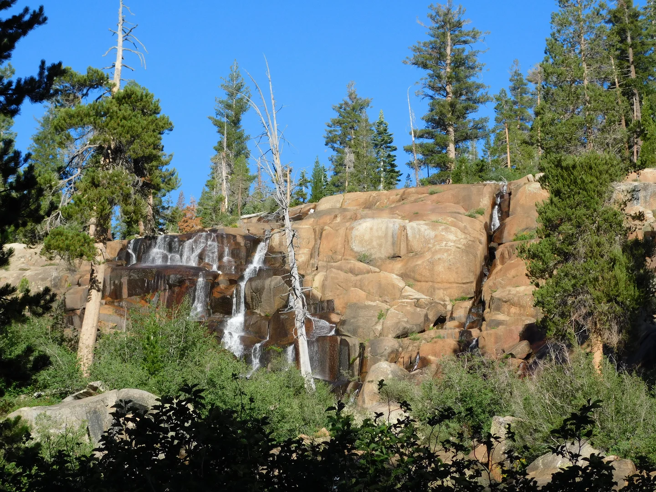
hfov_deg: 24.4
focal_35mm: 80
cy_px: 246
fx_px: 1516
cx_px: 328
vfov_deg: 18.4
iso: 125
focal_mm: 14.2
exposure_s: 1/500
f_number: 4.4
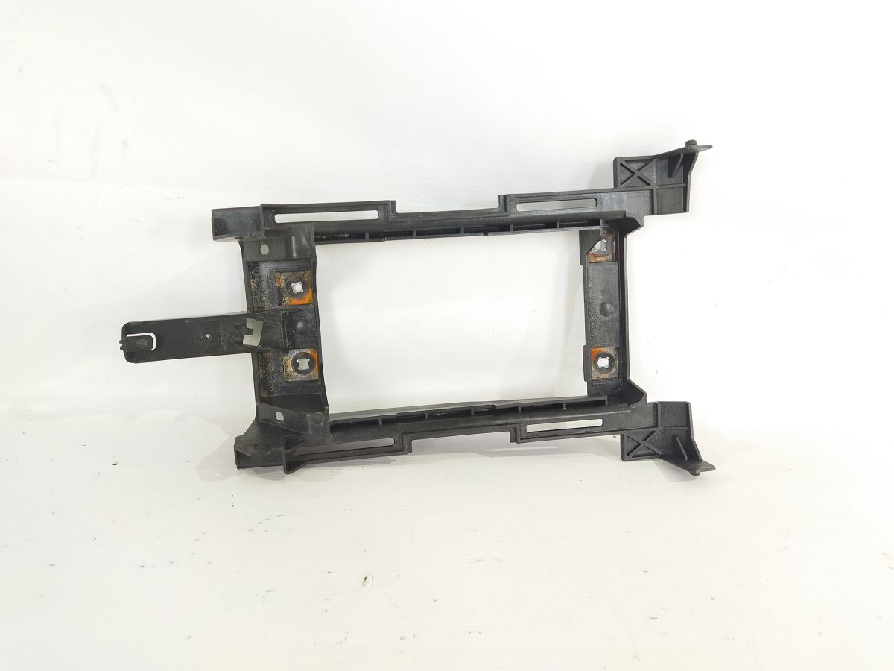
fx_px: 697
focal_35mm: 27
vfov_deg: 51.4
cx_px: 447
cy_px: 336
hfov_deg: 65.3
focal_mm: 4.71
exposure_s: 1/50
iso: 151
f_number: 1.79
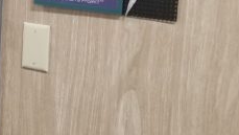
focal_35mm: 95
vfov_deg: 12.7
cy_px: 26
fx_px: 602
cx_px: -29
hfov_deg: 21.2
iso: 160
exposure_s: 1/40
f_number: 1.7
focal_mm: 4.25
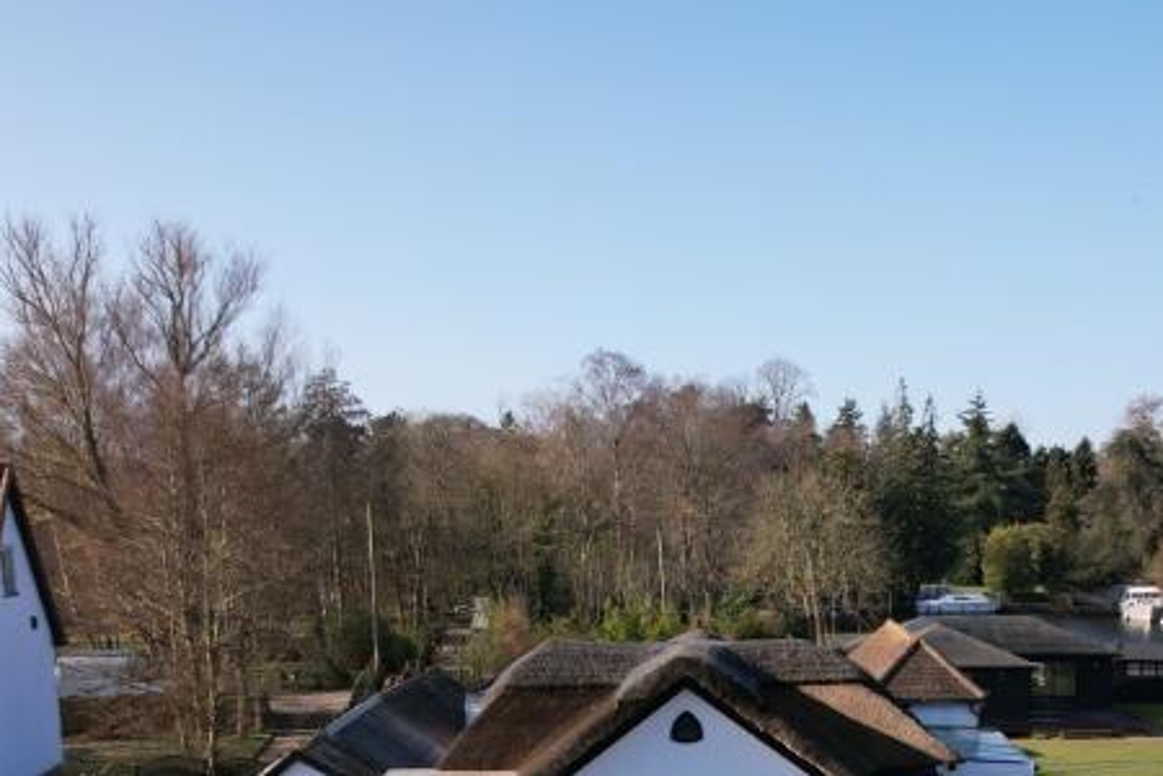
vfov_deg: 24.9
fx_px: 1615
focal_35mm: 50
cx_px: 654
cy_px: 873
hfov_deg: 39.5
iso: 110
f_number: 2.8
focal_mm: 8.38
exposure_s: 1/80
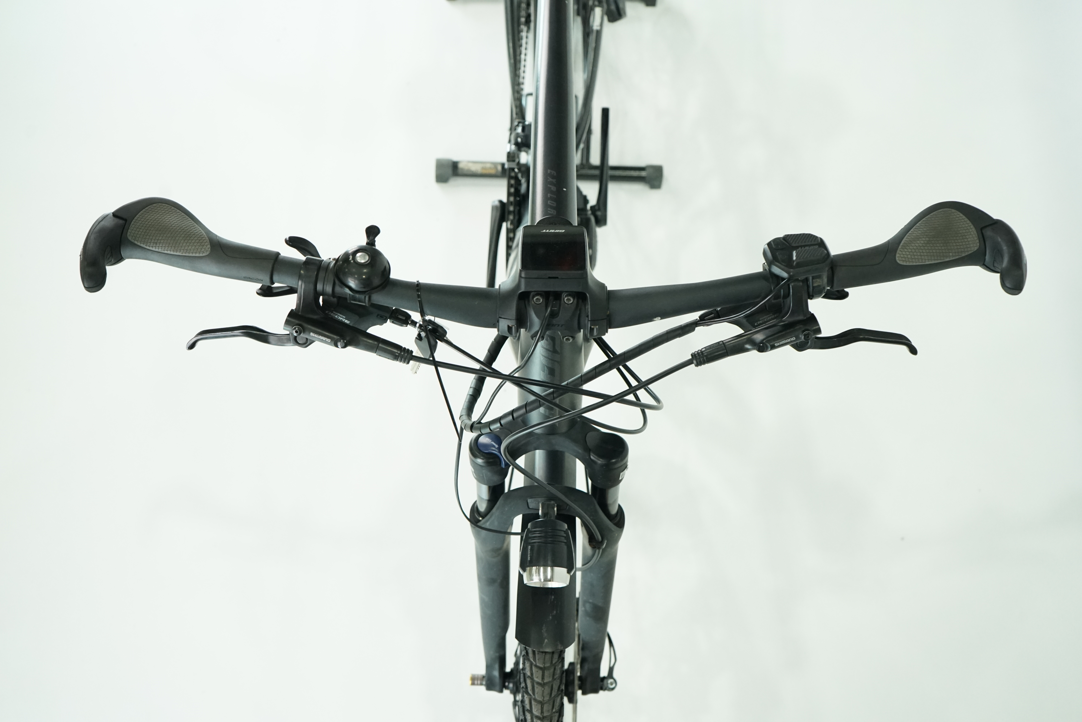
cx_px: 541
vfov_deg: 35.1
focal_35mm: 38
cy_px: 361
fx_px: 1142
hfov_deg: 50.7
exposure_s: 1/200
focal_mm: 38
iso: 2500
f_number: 5.6
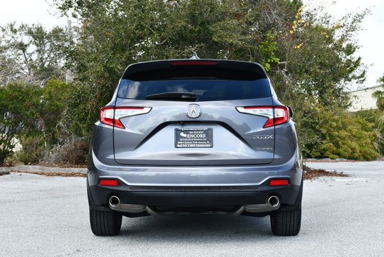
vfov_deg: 17.1
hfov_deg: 25.3
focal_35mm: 80
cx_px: 192
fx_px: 854
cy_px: 128
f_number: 6.3
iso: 200
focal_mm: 40
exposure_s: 1/250
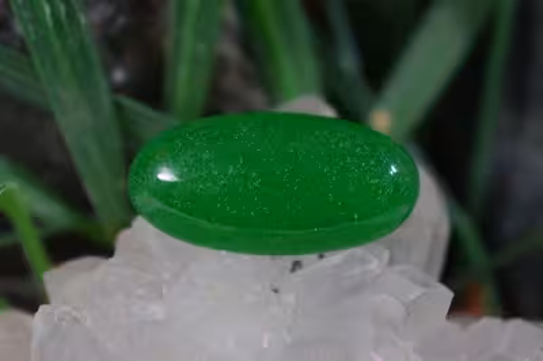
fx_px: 1243
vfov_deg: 16.5
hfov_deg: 24.6
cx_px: 272
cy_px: 180
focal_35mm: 82
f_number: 5.6
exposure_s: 1/60
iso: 720
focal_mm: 55
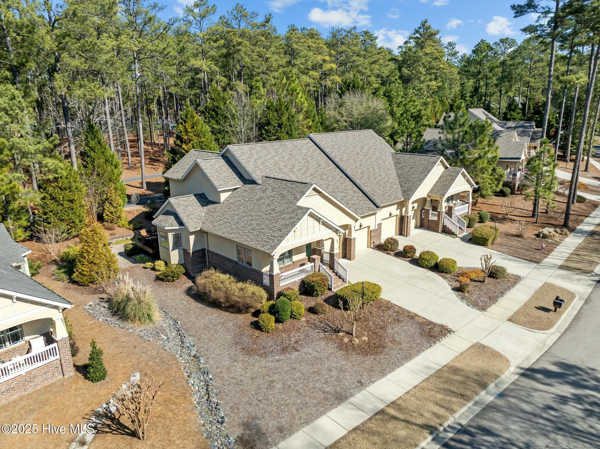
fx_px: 416
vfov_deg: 56.8
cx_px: 300
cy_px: 224
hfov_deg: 71.6
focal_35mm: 24
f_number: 2.8
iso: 130
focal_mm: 12.29
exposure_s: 1/2000
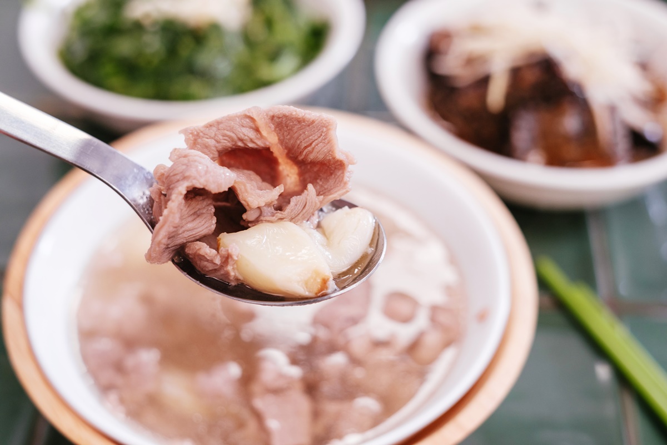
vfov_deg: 25.5
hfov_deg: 37.5
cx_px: 334
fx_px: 982
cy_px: 222
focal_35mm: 53
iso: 400
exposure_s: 1/60
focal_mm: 35
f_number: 3.2
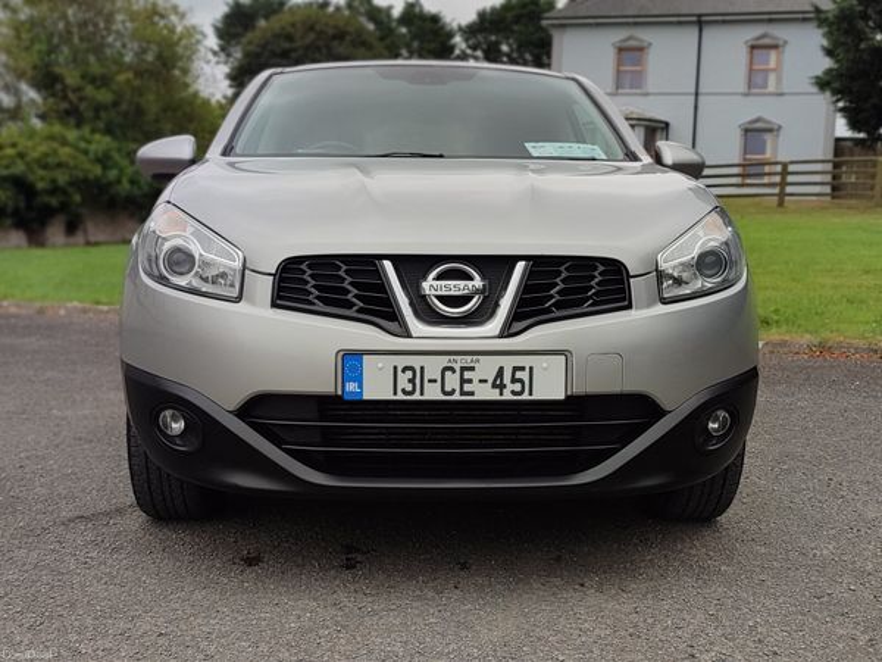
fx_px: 637
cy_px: 331
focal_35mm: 25
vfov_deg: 54.9
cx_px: 441
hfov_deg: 69.4
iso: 50
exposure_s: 1/499
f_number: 1.9
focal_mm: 6.04
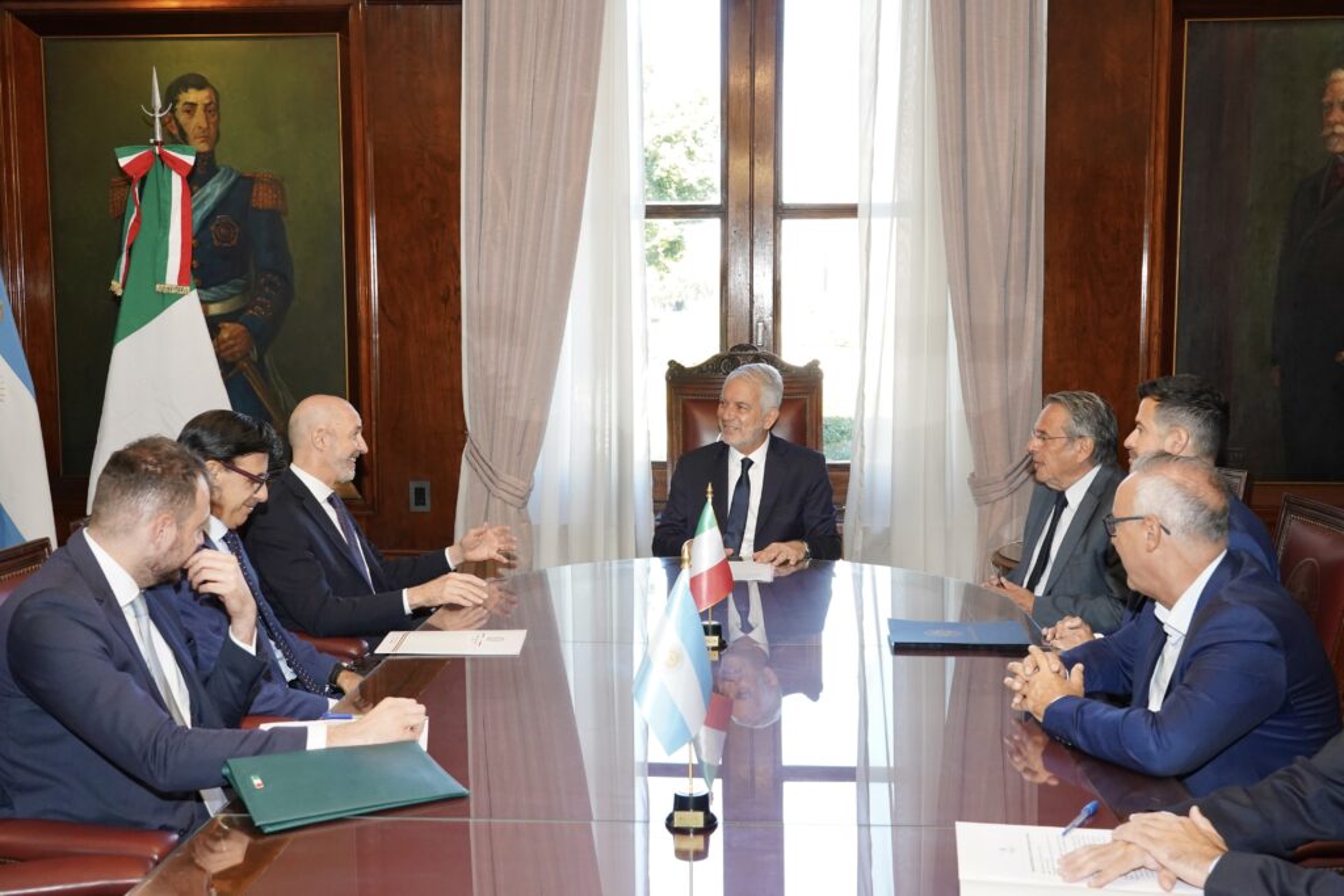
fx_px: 1381
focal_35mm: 37
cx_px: 672
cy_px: 448
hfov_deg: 51.9
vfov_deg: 36.0
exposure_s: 1/160
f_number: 8
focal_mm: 37
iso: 4000
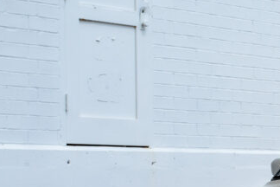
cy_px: 197
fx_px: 1229
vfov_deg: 8.6
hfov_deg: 12.6
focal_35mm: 158
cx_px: 368
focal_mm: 50
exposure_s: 1/160
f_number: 16
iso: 100
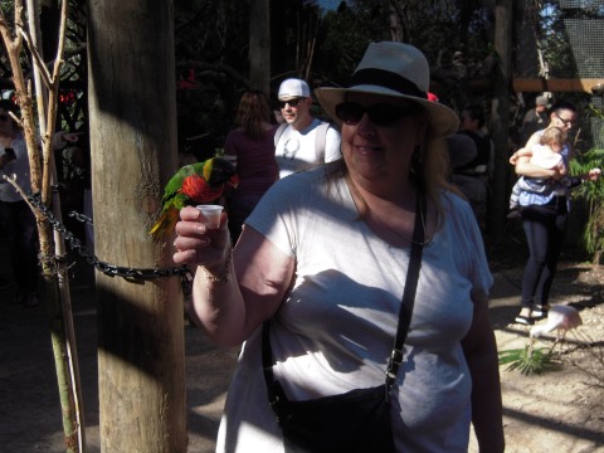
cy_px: 226
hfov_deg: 38.2
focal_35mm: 50
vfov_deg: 29.1
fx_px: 872
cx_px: 302
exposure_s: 1/500
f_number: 3.5
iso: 100
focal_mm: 8.9
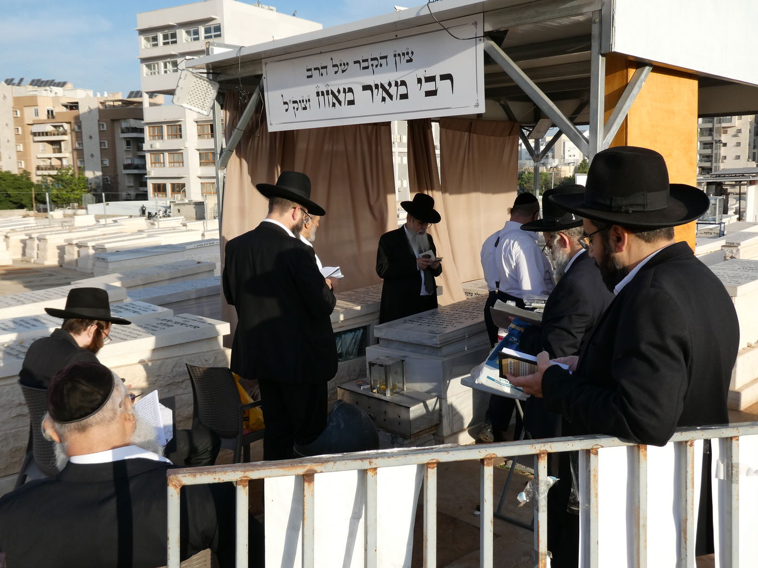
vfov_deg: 42.9
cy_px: 284
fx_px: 723
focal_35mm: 33
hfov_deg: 55.4
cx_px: 379
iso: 80
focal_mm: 5.8
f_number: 3.6
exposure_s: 1/640
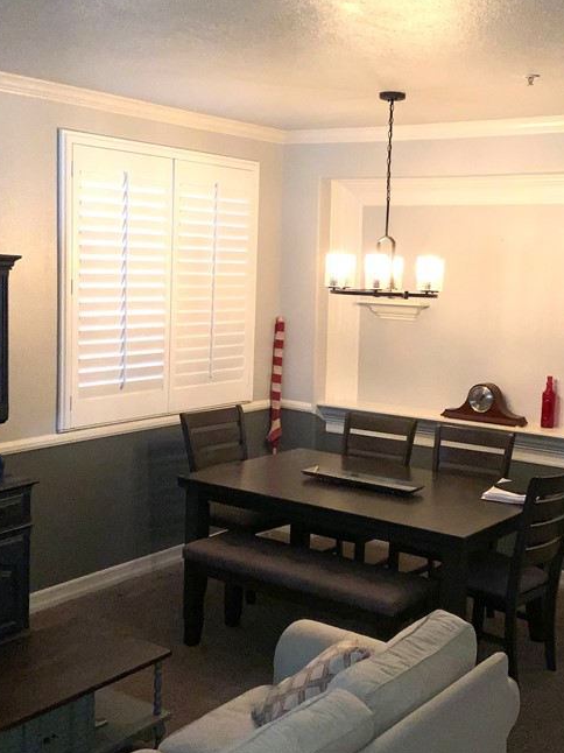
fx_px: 1000
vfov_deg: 41.2
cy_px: 366
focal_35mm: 46
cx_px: 319
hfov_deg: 31.5
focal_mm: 3
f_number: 1.8
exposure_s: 1/60
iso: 80
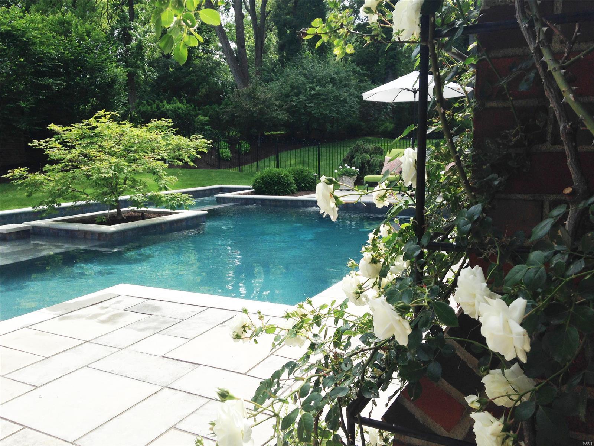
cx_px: 297
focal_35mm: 33
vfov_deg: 42.9
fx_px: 566
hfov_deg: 55.4
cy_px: 223
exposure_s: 1/1043
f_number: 2.4
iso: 50
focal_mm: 4.12
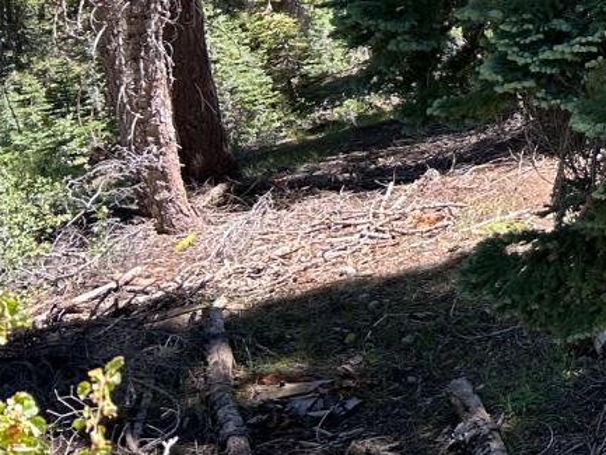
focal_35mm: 90
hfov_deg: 18.3
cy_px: -76
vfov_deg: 15.9
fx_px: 1576
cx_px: 1008
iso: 50
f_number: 1.5
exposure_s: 1/621
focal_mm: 5.7
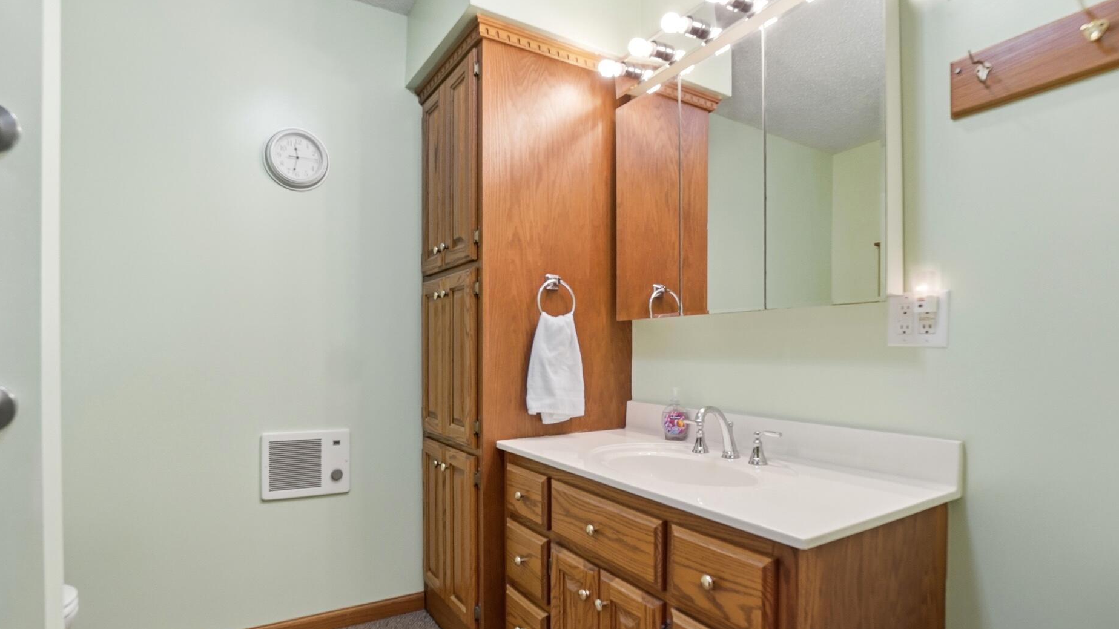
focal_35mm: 17
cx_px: 544
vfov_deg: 63.8
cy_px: 343
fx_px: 504
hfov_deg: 95.9
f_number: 5.6
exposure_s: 1/200
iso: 125
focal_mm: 10
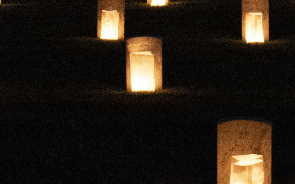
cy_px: -89
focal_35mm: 142
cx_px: 165
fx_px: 1141
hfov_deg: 14.7
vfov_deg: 9.0
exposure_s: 1/8
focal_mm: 32
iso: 12800
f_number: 4
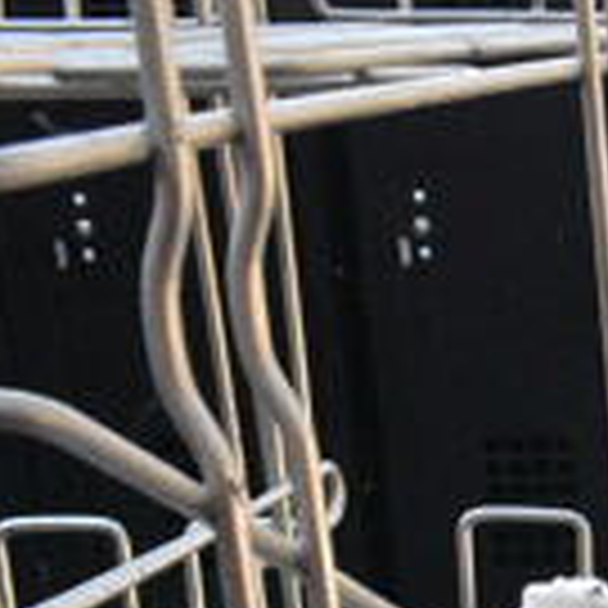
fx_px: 2067
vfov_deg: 16.0
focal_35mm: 104
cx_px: 1211
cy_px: 766
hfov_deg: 14.1
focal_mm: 18
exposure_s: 1/1000
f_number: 13
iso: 6400
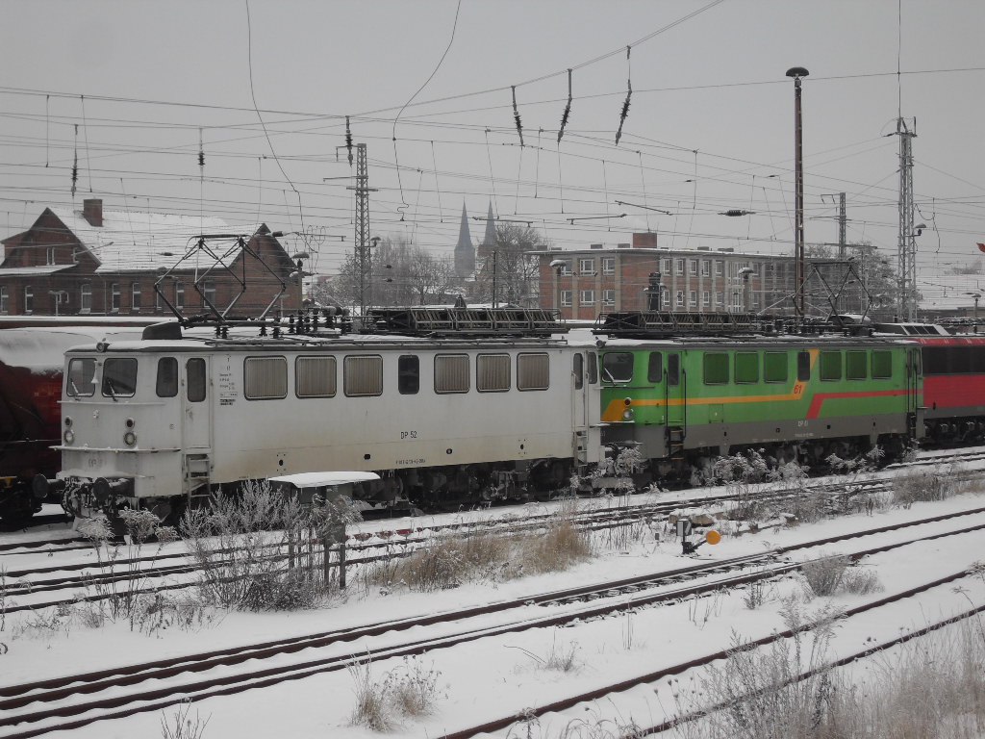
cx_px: 492
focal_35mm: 79
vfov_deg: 18.7
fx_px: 2248
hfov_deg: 24.7
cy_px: 370
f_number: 4.4
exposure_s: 1/180
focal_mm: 13.5
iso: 80
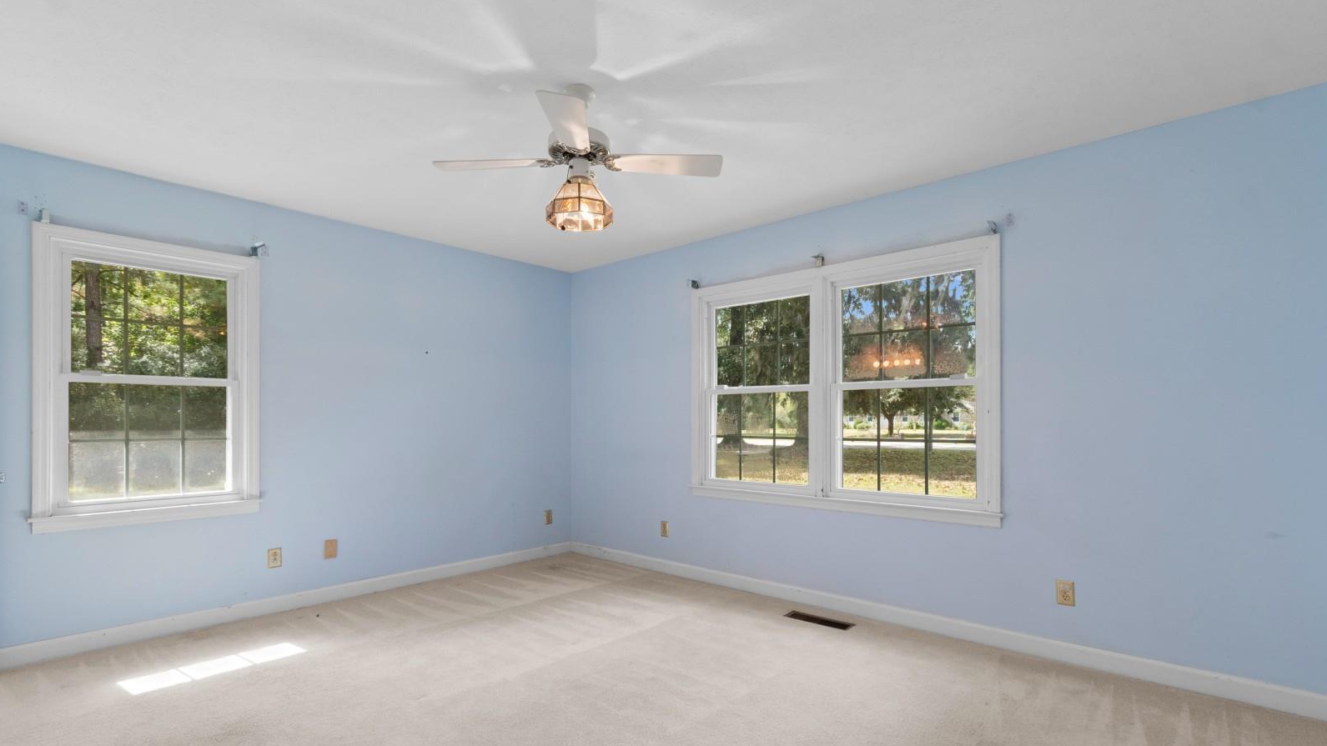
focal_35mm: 16
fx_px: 563
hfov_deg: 99.4
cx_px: 658
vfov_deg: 66.9
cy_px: 412
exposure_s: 1/2
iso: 100
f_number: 4.5
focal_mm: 10
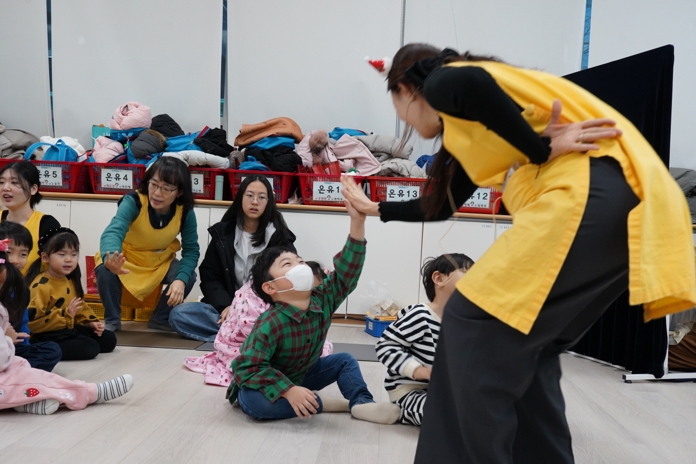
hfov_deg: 49.5
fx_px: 754
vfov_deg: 34.2
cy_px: 232
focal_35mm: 39
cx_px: 348
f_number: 7.1
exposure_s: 1/80
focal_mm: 39
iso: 2500
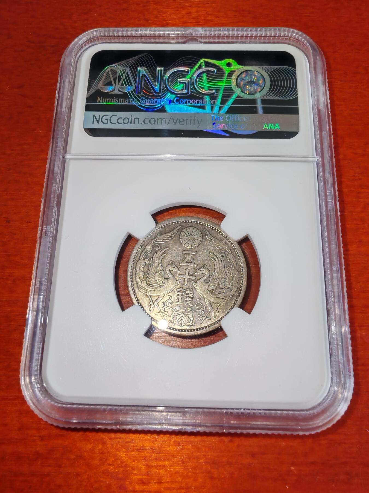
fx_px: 370
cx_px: 184
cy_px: 246
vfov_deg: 67.3
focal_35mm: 26
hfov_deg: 53.1
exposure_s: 1/100
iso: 50
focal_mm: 1.96
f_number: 2.2
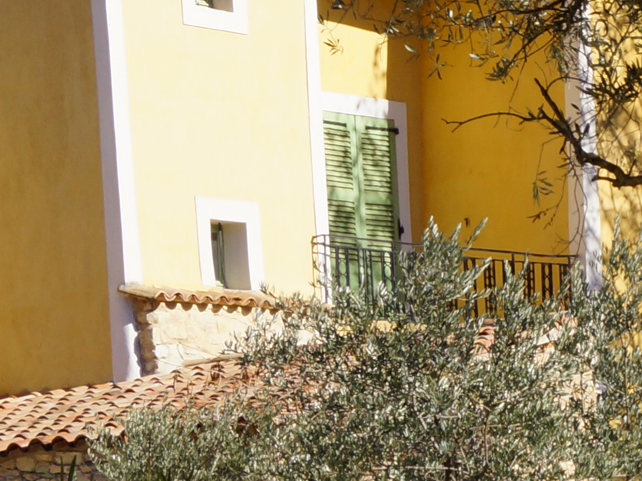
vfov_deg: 6.9
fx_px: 4005
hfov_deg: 9.0
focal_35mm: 216
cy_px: 368
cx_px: 851
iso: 100
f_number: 13
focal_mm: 30
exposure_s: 1/160
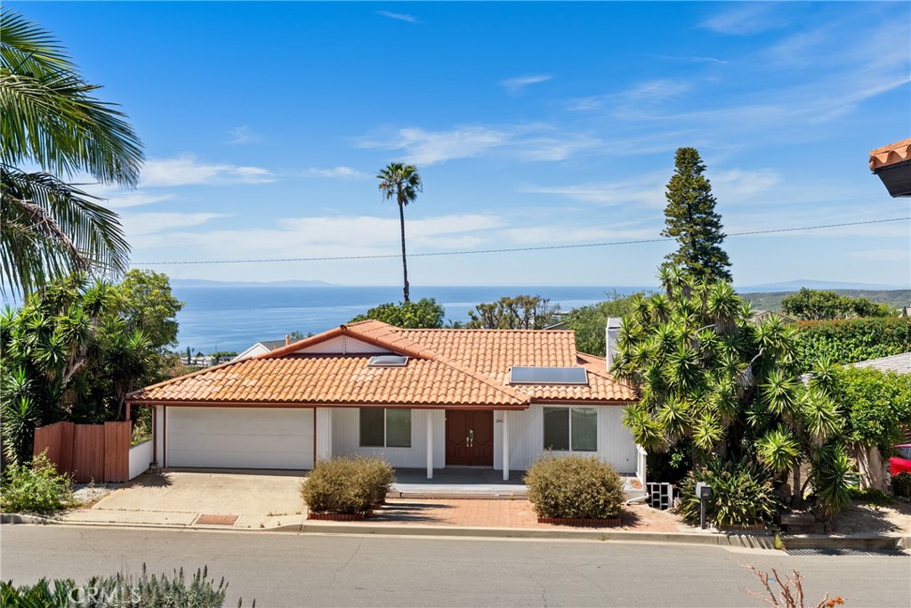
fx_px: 886
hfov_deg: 54.4
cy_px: 304
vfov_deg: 37.9
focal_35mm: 35
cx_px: 456
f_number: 9
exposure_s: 1/100
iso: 100
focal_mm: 35
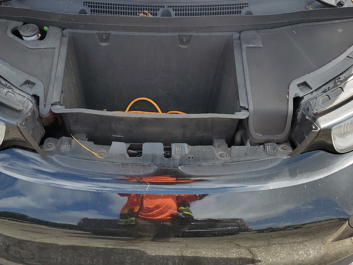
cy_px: 103
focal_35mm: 37
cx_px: 166
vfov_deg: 38.5
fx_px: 377
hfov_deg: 50.1
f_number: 1.5
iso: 50
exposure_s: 1/1000
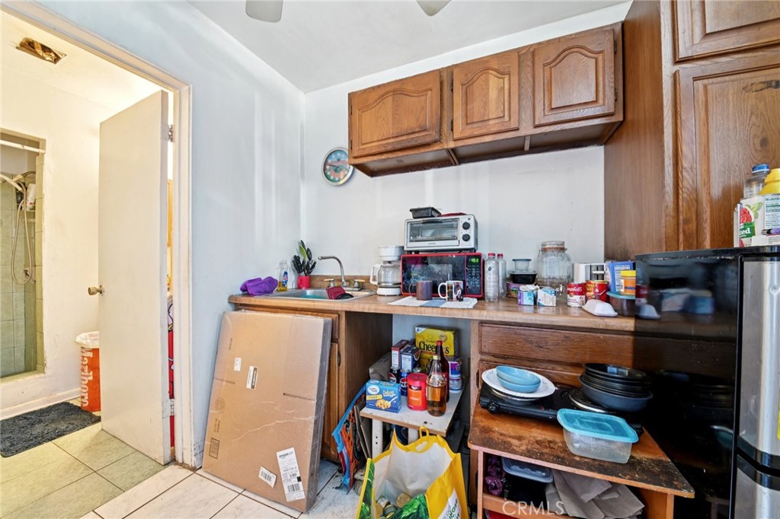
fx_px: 260
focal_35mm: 12
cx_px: 390
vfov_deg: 90.0
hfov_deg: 112.6
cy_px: 260
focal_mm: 12
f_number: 8
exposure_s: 1.6
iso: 250
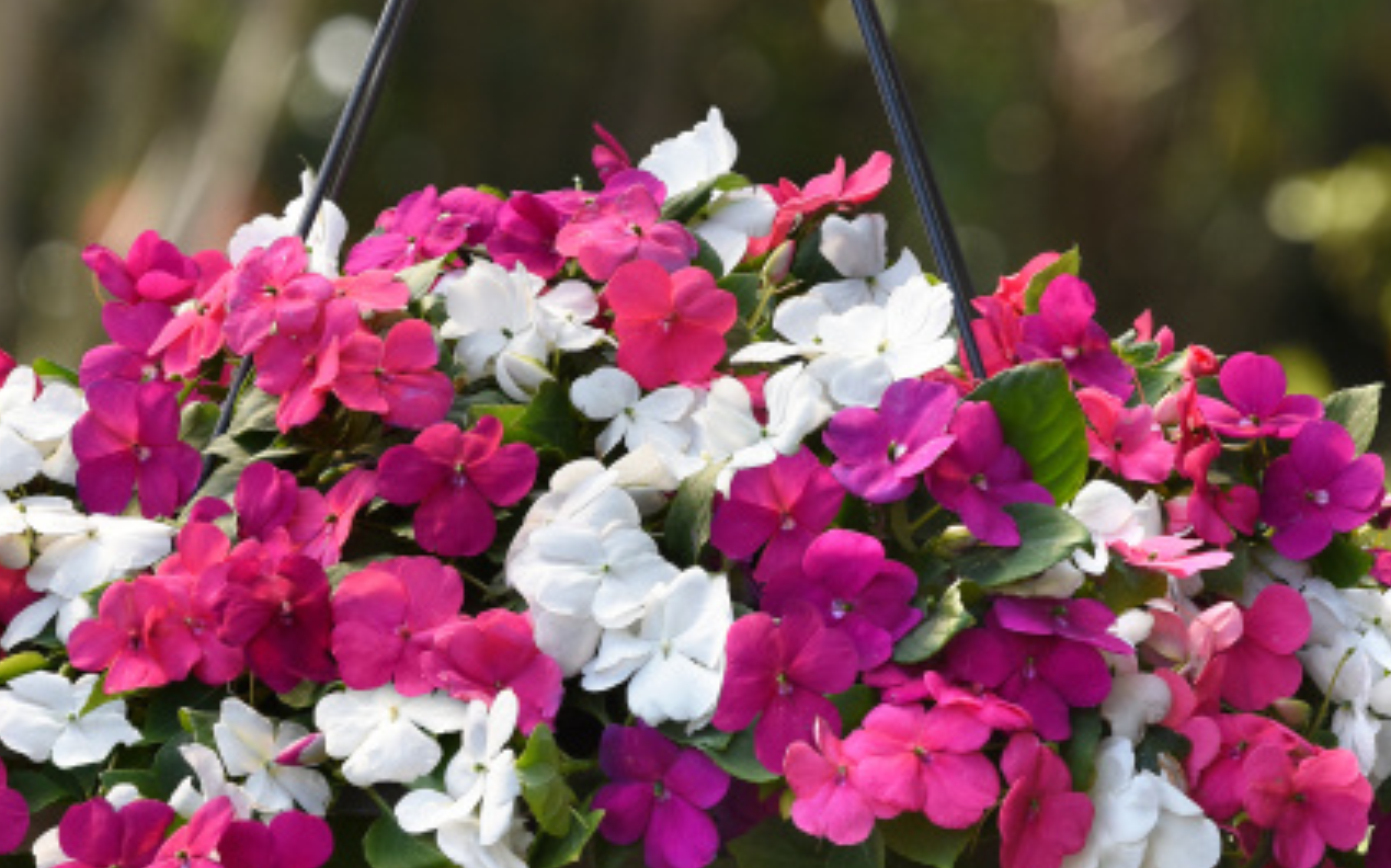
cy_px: 469
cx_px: 585
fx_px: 20804
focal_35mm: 549
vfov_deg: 2.4
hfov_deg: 3.8
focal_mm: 190
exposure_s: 1/320
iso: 400
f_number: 8
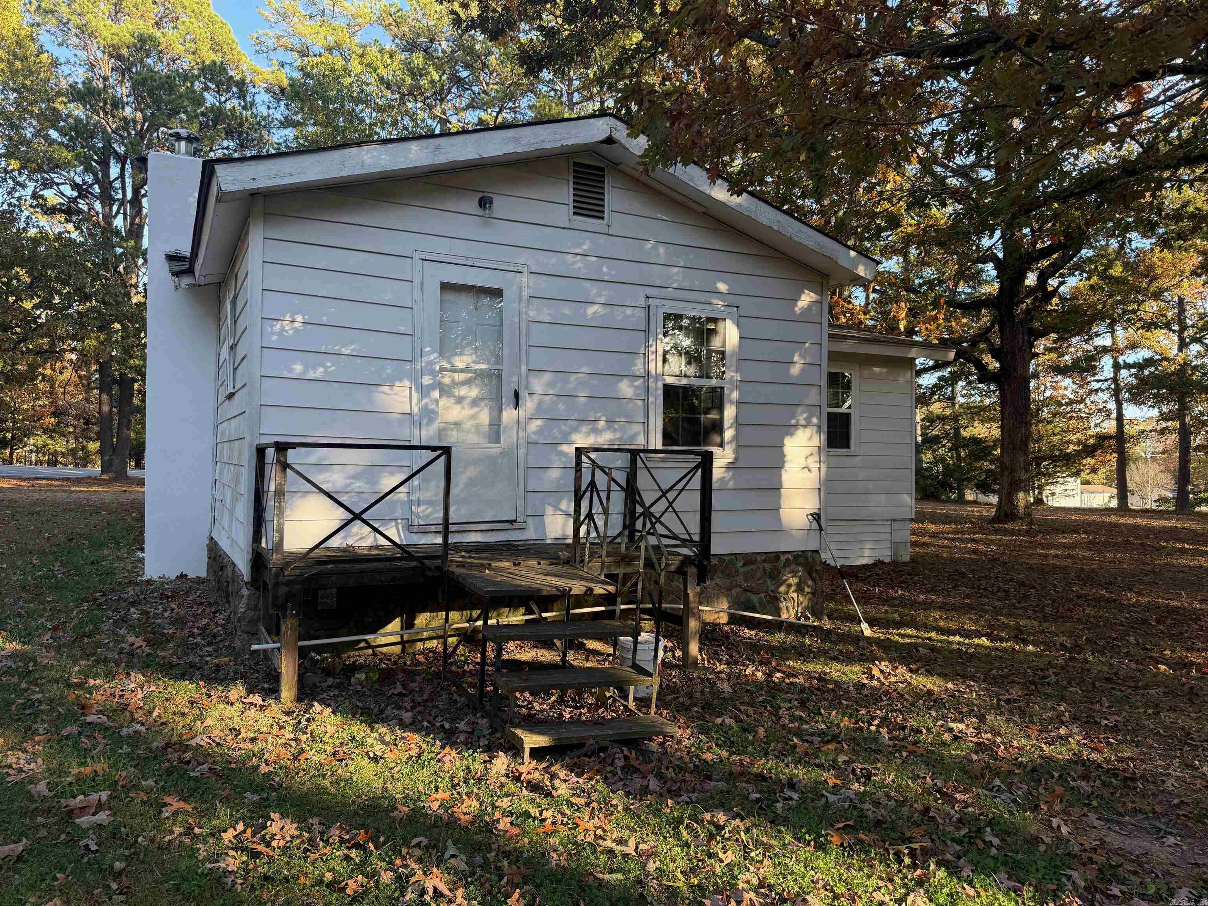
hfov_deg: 71.6
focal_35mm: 24
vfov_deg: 56.8
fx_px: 838
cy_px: 453
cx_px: 604
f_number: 1.78
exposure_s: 1/456
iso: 100
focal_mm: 6.76
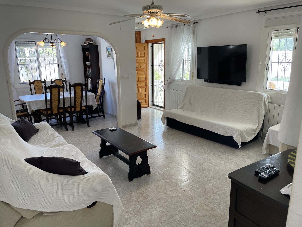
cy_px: 114
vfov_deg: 53.1
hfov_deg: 67.3
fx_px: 227
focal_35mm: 26
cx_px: 151
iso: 80
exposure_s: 1/100
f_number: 1.6
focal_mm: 4.2
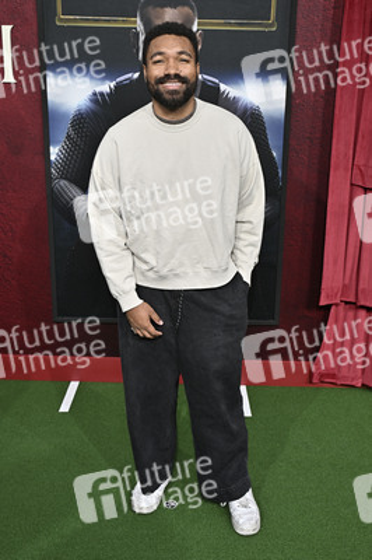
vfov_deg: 54.5
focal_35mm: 35
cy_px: 280
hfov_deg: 37.8
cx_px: 186
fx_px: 543
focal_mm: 35
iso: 320
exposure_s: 1/400
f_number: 6.3
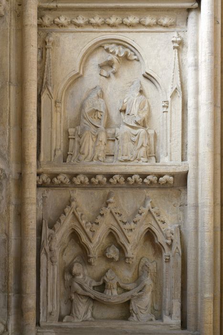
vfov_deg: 39.6
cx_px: 112
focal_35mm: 50
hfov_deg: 27.0
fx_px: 464
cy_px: 168
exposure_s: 1.3
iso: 64
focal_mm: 50
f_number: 10
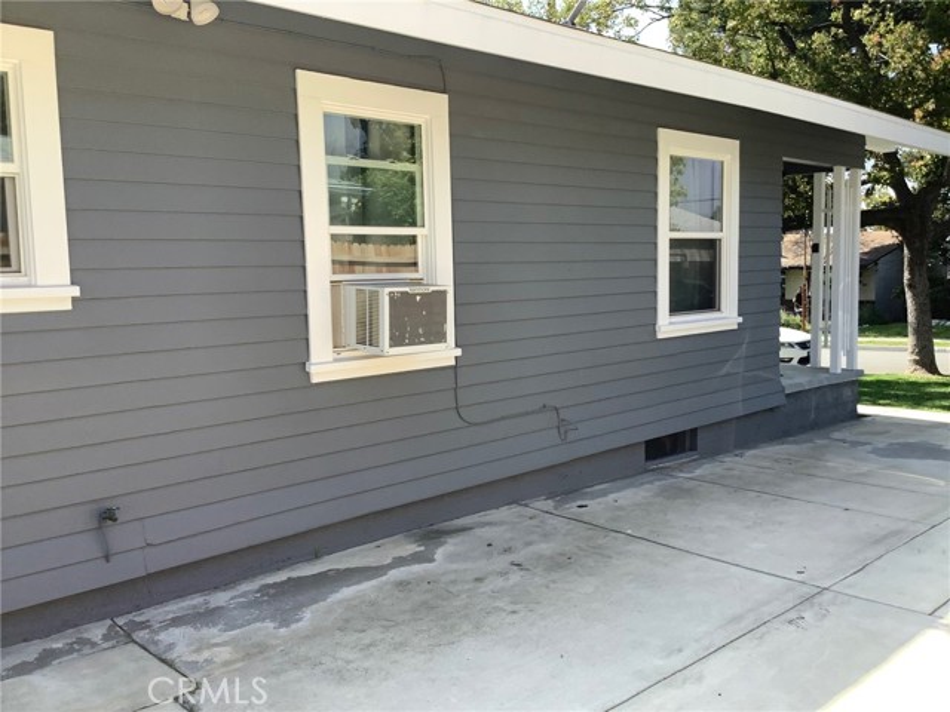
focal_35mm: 31
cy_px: 356
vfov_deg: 45.4
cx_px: 475
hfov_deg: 58.4
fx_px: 851
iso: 25
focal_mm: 3.3
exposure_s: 1/479
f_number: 2.4
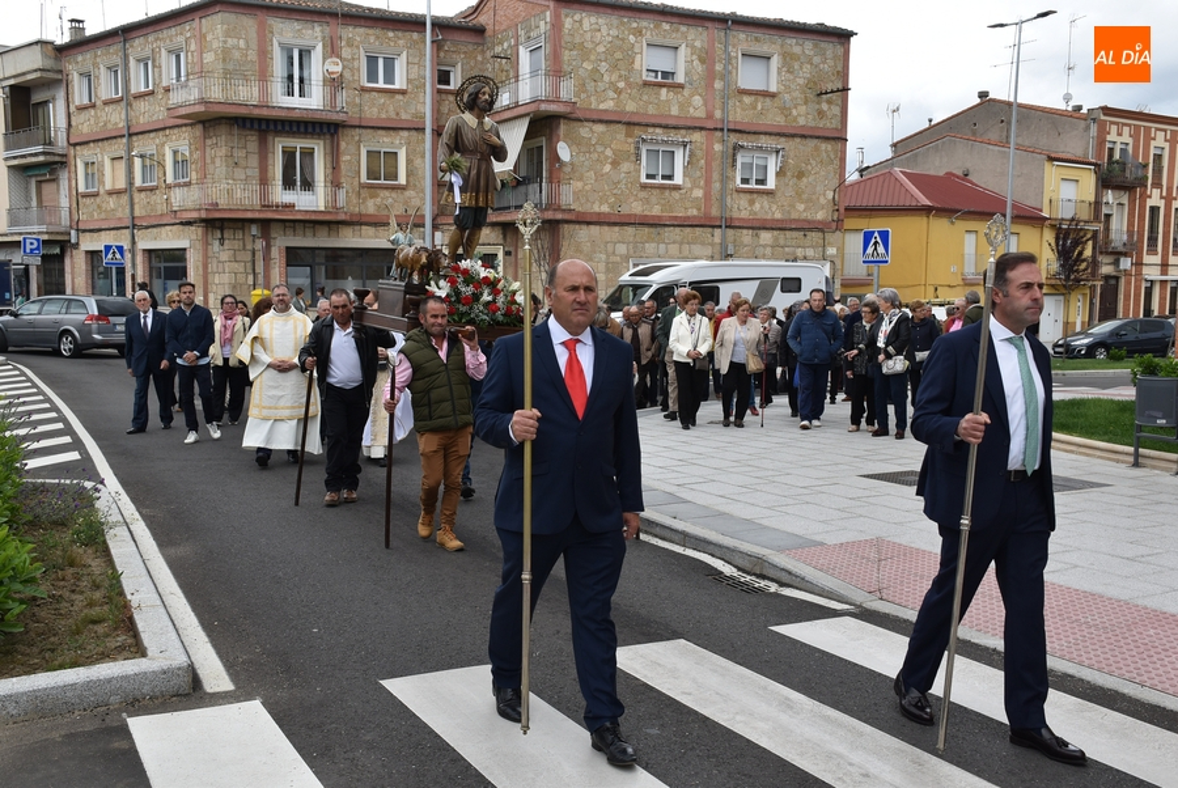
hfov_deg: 53.1
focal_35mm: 36
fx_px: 1179
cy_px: 394
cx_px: 589
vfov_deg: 37.0
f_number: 8
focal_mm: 24
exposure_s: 1/250
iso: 280
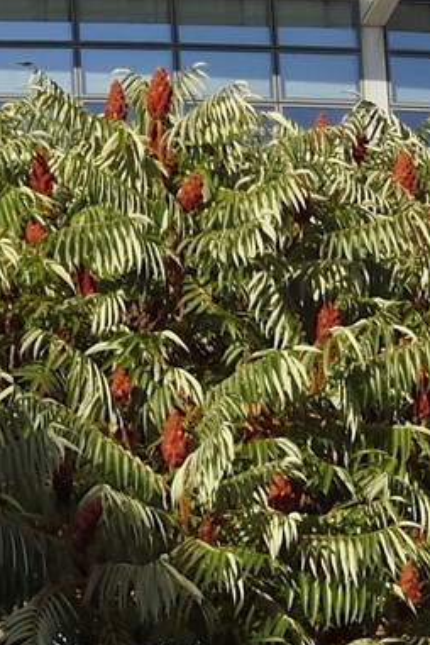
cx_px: -709
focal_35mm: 353
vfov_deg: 5.6
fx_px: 6324
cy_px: -1017
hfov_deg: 3.8
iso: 200
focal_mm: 56
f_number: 11
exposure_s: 1/250
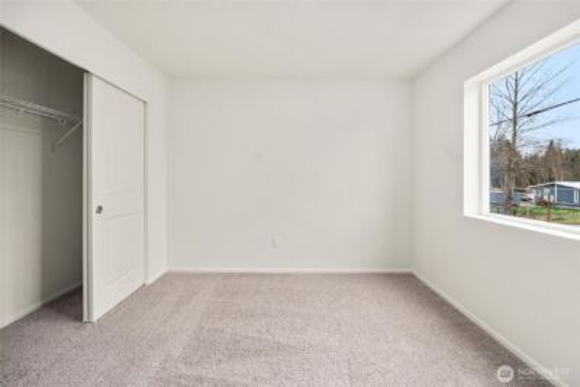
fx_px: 193
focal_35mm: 12
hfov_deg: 112.6
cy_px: 194
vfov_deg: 90.1
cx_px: 290
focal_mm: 12
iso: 125
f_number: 7.1
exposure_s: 1/60
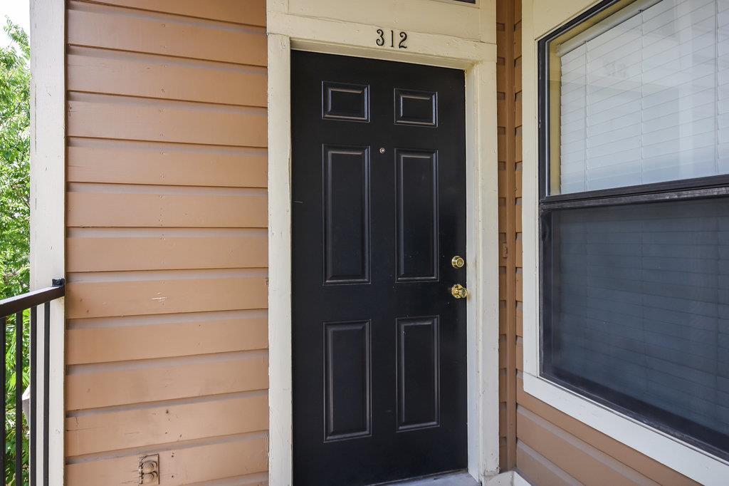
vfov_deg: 59.5
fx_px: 425
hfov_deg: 81.2
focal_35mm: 21
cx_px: 364
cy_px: 243
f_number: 8
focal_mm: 14
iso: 200
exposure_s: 1/100
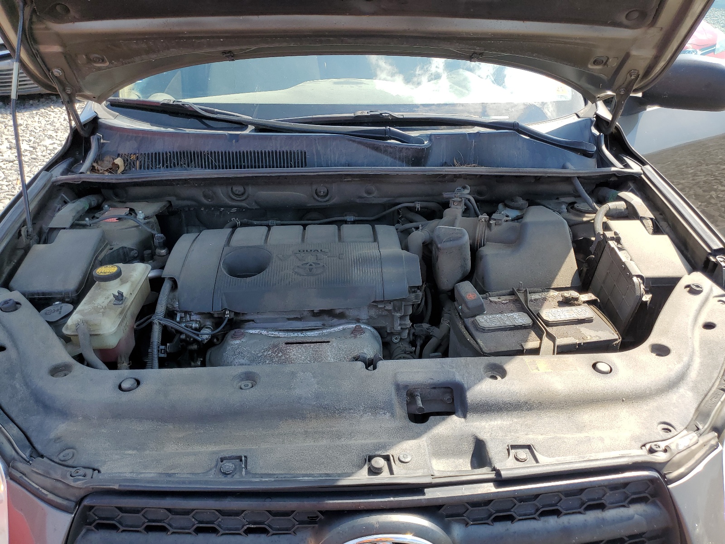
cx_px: 362
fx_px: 545
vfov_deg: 53.1
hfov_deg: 67.3
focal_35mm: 26
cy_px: 272
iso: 50
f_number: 1.5
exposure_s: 1/833
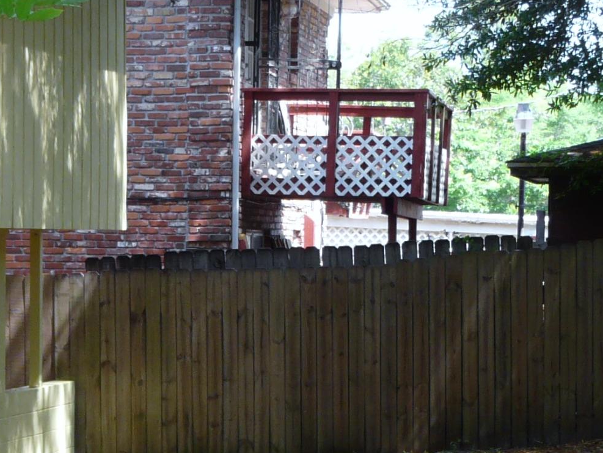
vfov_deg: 9.3
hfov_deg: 12.4
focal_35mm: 158
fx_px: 2753
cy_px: 477
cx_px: 106
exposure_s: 1/125
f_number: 3.2
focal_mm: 8.5
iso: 100
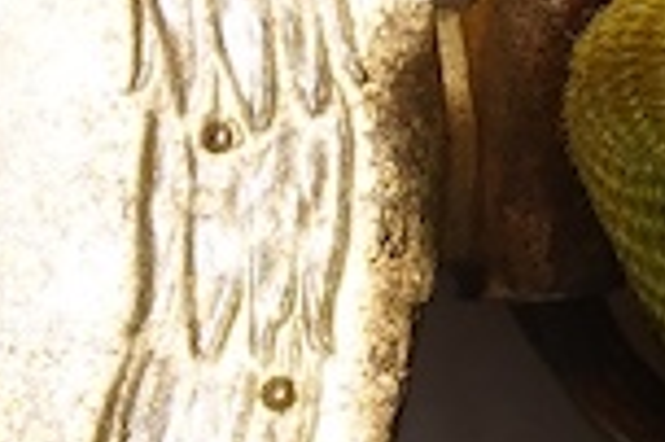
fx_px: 6163
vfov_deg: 4.1
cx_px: -536
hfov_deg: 6.1
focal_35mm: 334
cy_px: 149
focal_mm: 30
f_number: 22
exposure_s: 1/100
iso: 100
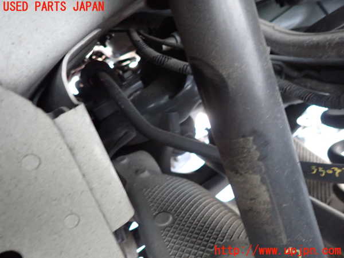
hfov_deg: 69.4
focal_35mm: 25
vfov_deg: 54.9
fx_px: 248
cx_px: 172
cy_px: 129
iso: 800
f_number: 2
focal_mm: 4.5
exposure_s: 1/20
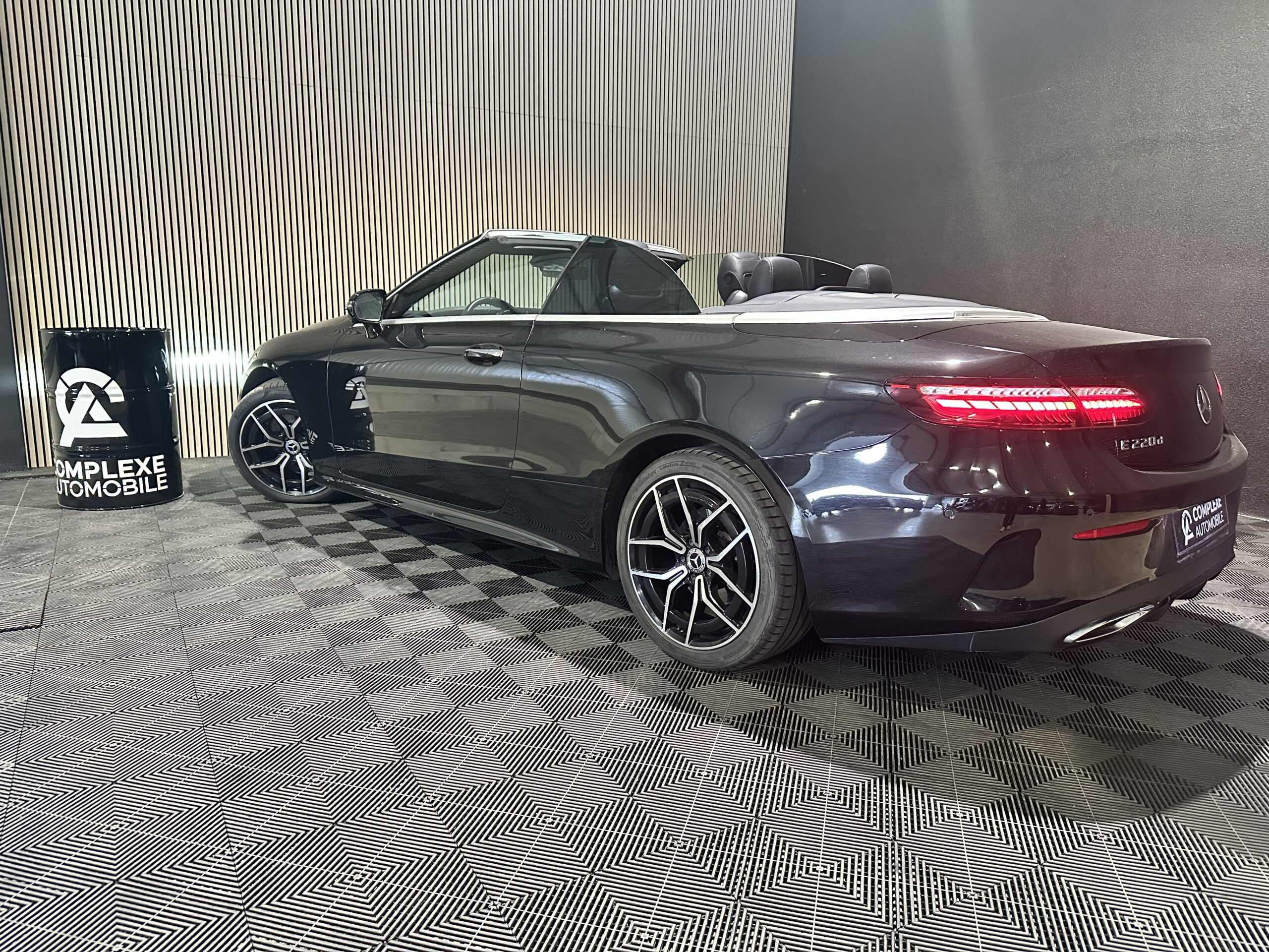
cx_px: 634
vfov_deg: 56.8
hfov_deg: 71.6
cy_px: 476
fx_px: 880
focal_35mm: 24
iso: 640
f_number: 1.78
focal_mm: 6.86
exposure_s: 1/60
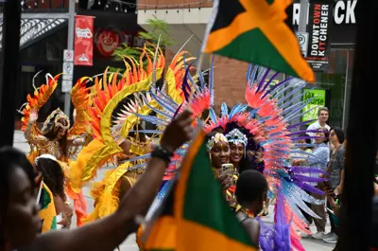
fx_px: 1572
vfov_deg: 9.1
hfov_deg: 13.7
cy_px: 126
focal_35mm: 150
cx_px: 189
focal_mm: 100
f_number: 5.6
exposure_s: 1/250
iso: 250
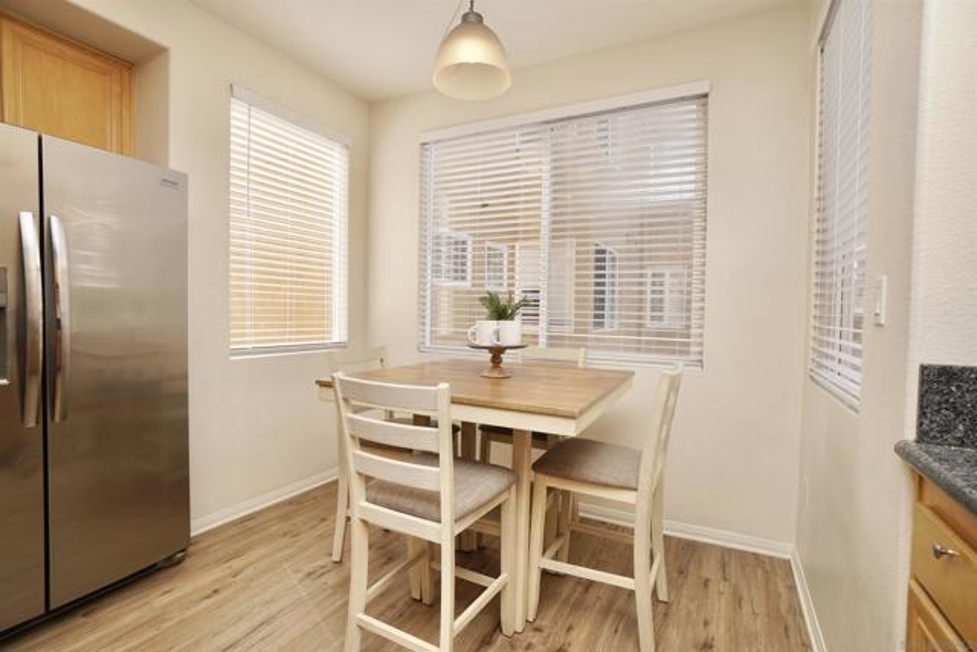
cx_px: 488
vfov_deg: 72.1
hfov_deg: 95.0
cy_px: 326
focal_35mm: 16
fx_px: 448
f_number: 4
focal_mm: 11
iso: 100
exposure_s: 1/160
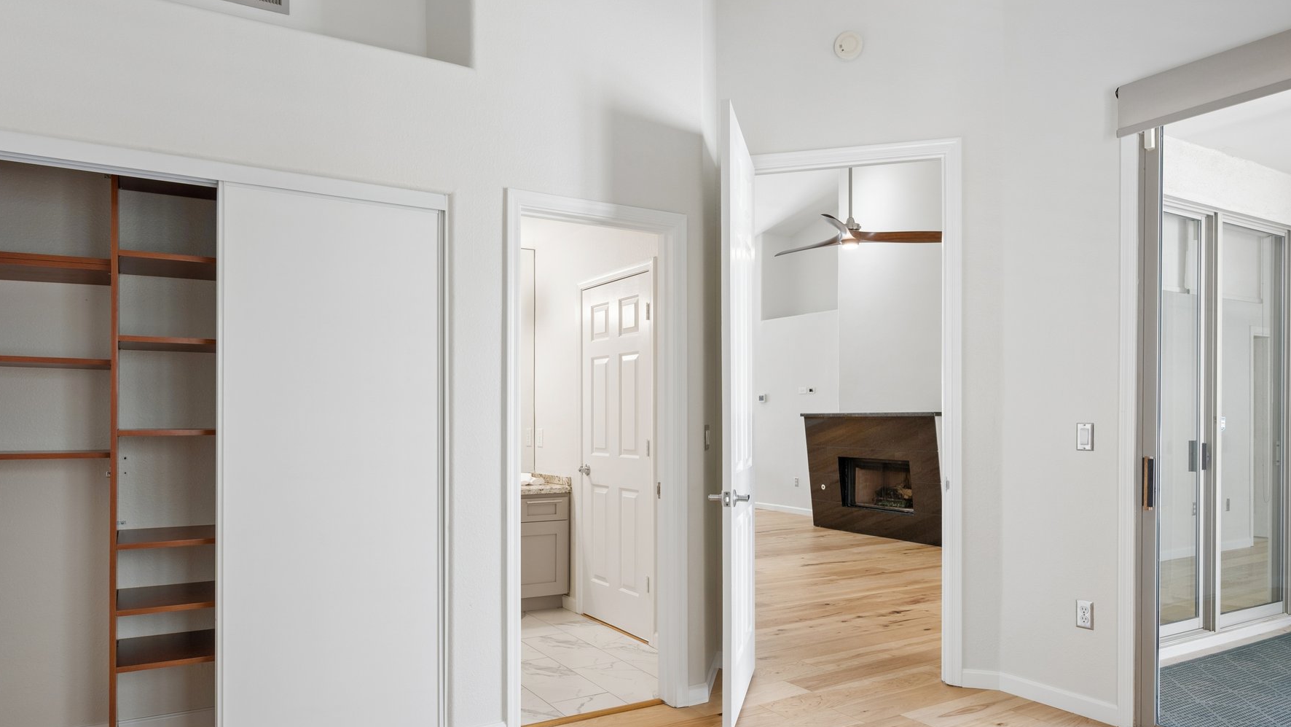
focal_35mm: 24
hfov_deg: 77.0
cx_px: 573
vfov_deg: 48.2
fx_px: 808
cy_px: 421
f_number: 8
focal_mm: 19.5
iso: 320
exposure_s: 1/20
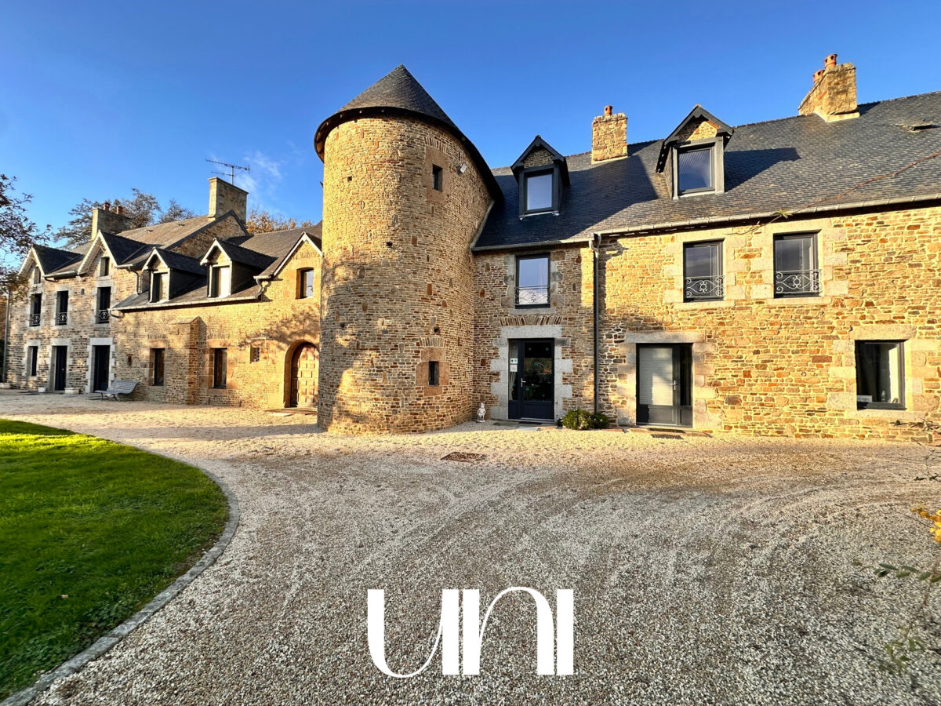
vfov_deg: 85.7
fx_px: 381
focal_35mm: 14
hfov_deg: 102.1
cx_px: 470
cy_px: 353
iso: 40
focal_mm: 2.22
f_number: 2.2
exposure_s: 1/440
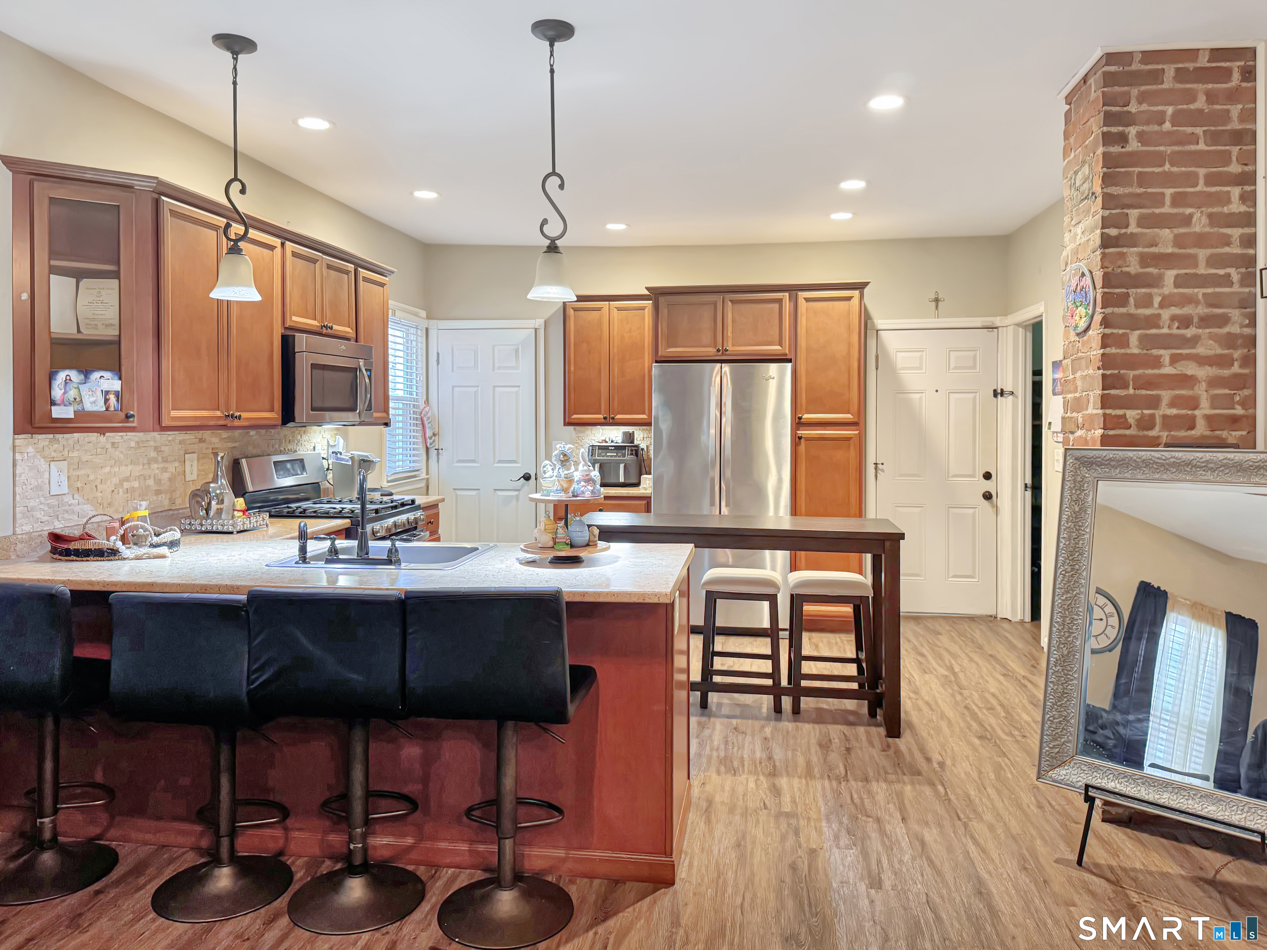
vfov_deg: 56.8
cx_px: 634
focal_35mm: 24
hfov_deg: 71.6
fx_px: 878
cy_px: 475
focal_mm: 6.76
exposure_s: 1/60
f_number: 1.78
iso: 400
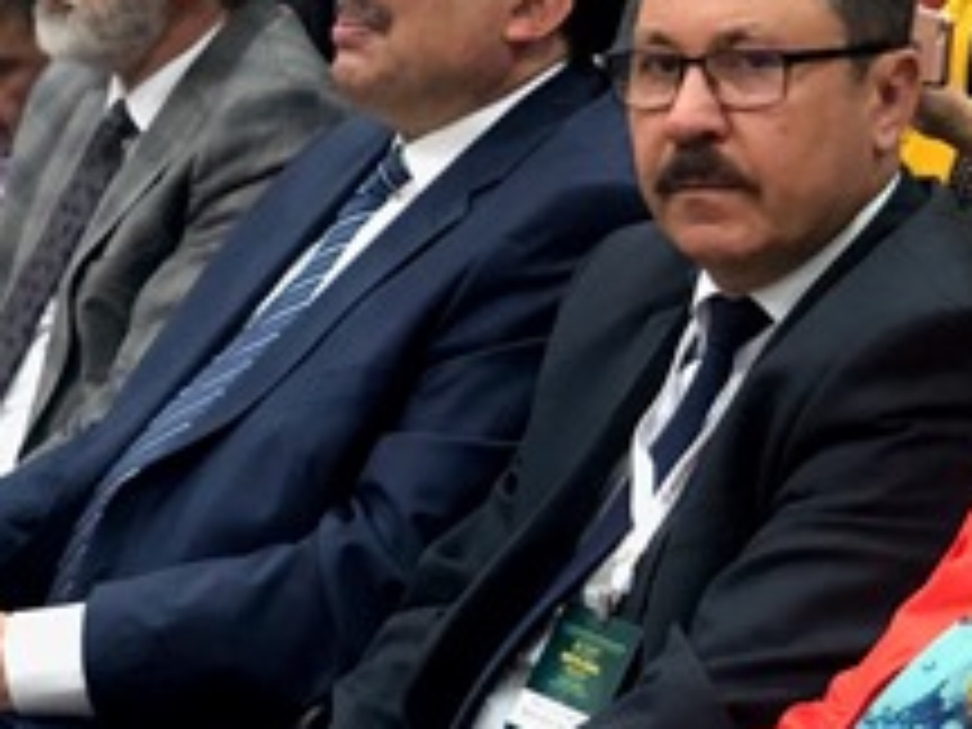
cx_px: 140
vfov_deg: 9.6
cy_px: 225
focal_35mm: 154
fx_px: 4324
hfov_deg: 12.7
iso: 160
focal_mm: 6
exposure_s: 1/13
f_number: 2.4
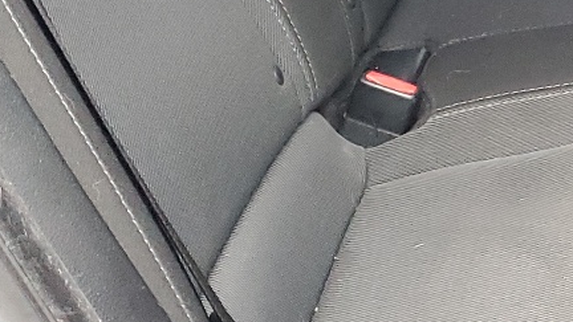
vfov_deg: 11.3
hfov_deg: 18.7
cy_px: -93
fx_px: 1595
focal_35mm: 105
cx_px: 769
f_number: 1.5
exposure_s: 1/60.2
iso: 397
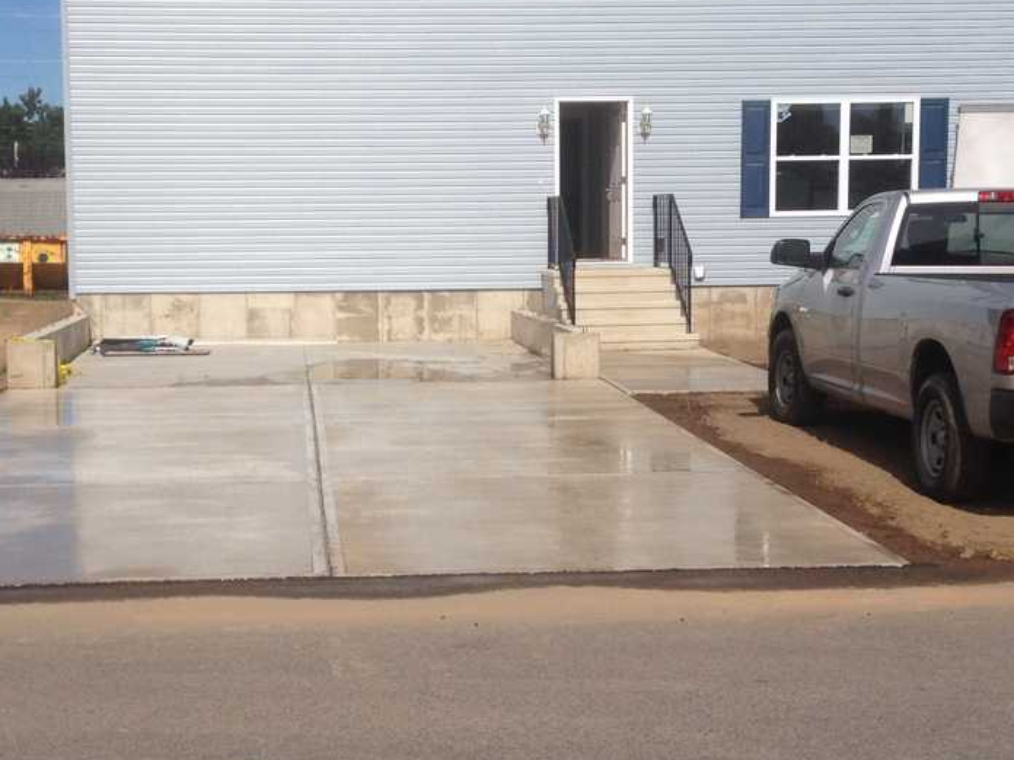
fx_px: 1963
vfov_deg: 21.9
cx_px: 423
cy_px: 408
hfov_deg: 28.9
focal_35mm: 67
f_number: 2.4
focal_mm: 4.28
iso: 50
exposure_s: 1/3247
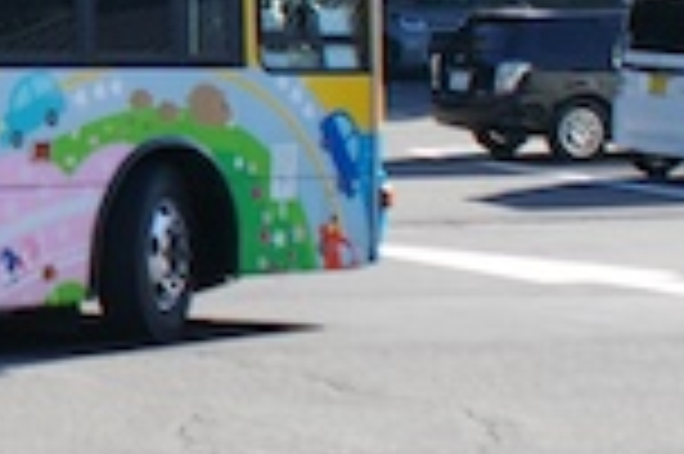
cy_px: 16
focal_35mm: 166
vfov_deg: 8.2
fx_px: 3151
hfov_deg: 11.6
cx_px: -486
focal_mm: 28
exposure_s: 1/1500
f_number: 4
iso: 400
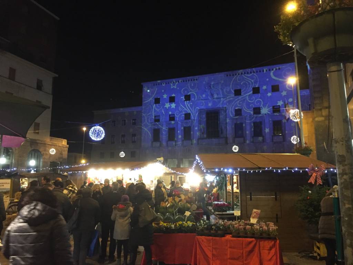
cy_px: 132
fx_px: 296
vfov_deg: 48.2
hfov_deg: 61.7
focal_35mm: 29
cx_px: 176
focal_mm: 4.15
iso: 250
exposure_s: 1/17
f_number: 2.2
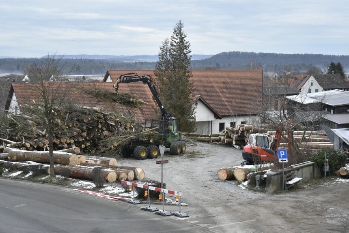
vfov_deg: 24.7
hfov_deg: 36.2
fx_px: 534
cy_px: 116
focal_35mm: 55
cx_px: 174
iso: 10000
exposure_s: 1/500
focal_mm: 55
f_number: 11
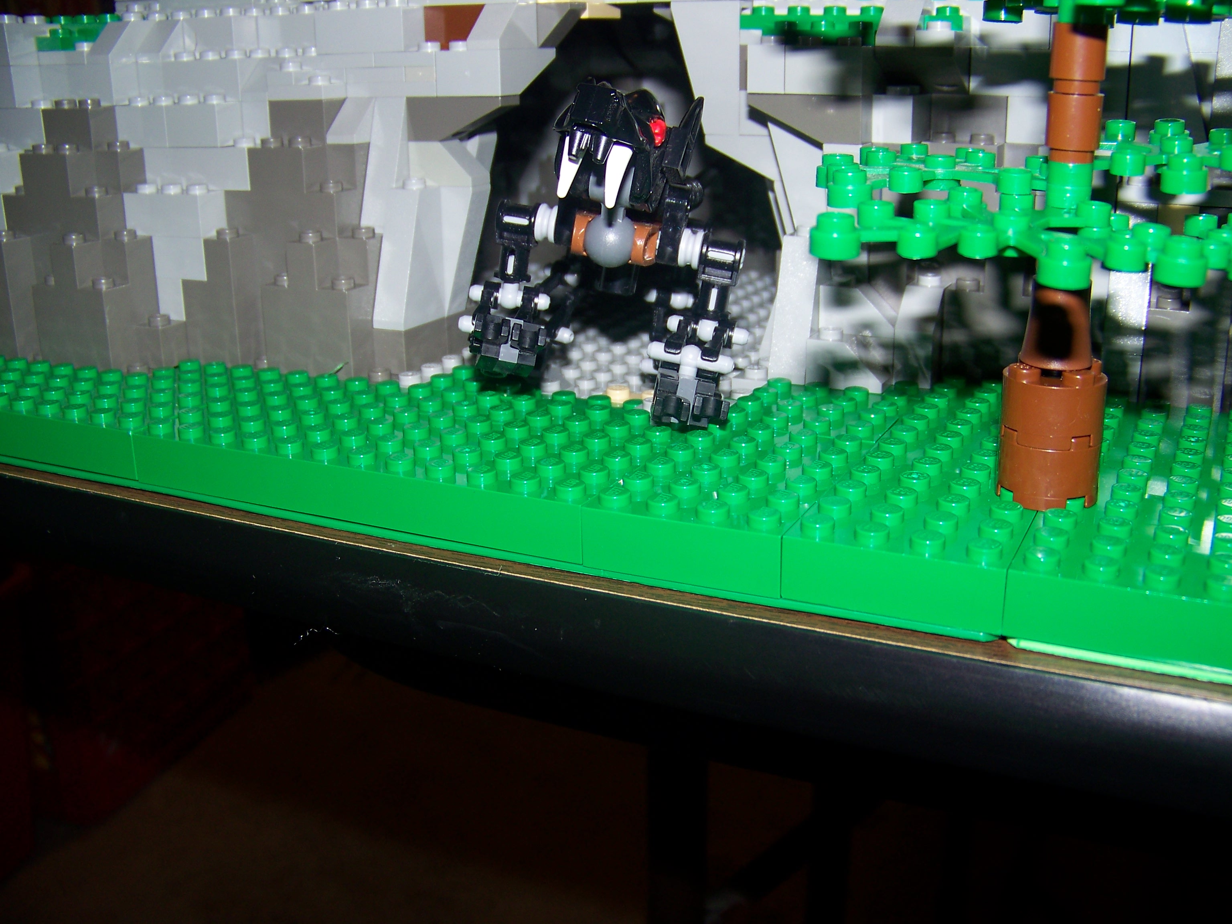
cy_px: 462
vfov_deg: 39.7
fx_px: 1281
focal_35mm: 36
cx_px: 616
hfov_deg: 51.4
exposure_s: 1/30
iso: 64
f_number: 2.8
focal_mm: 5.85
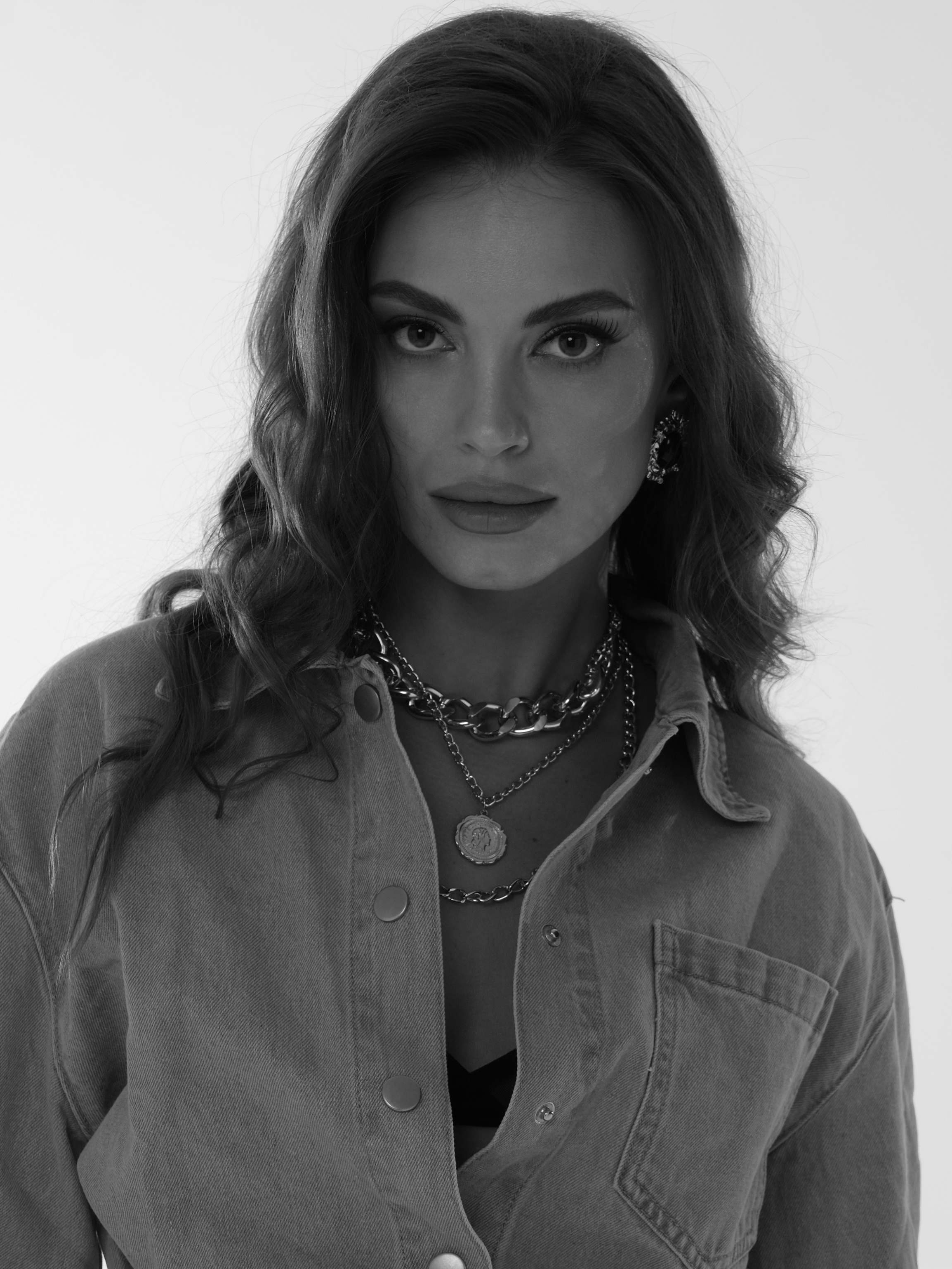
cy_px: 742
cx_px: 436
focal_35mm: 144
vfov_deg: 13.7
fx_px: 5280
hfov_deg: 10.3
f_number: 7.1
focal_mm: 80
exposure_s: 1/160
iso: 250
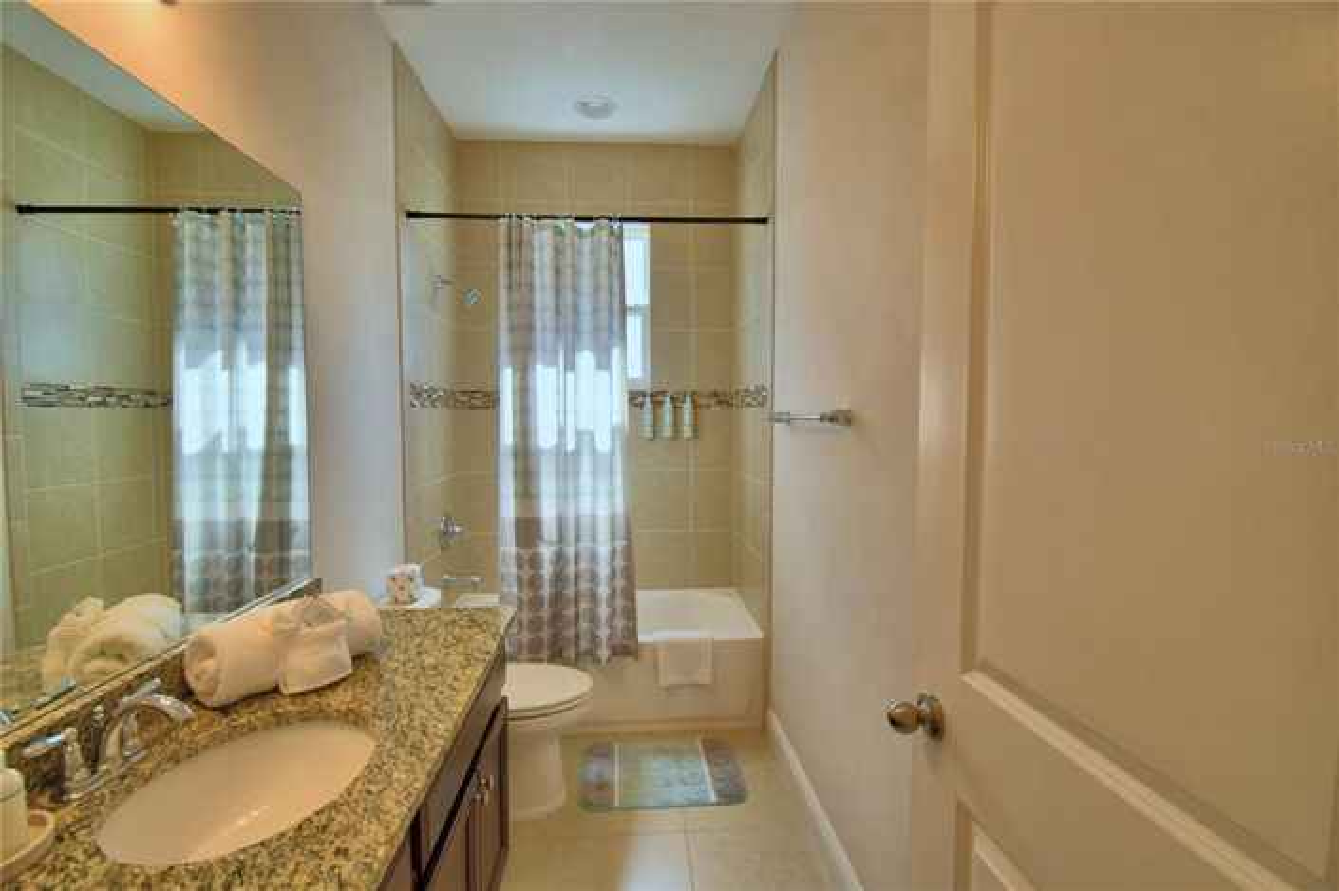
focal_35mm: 15
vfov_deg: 77.2
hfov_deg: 100.4
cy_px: 446
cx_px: 670
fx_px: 558
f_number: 4.5
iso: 200
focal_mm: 10
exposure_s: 1/160
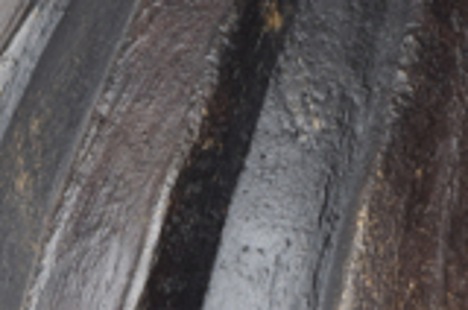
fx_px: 4294
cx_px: 600
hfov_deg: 6.2
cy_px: 323
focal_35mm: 331
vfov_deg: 4.1
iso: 400
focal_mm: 55
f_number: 6.3
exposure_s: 1/125
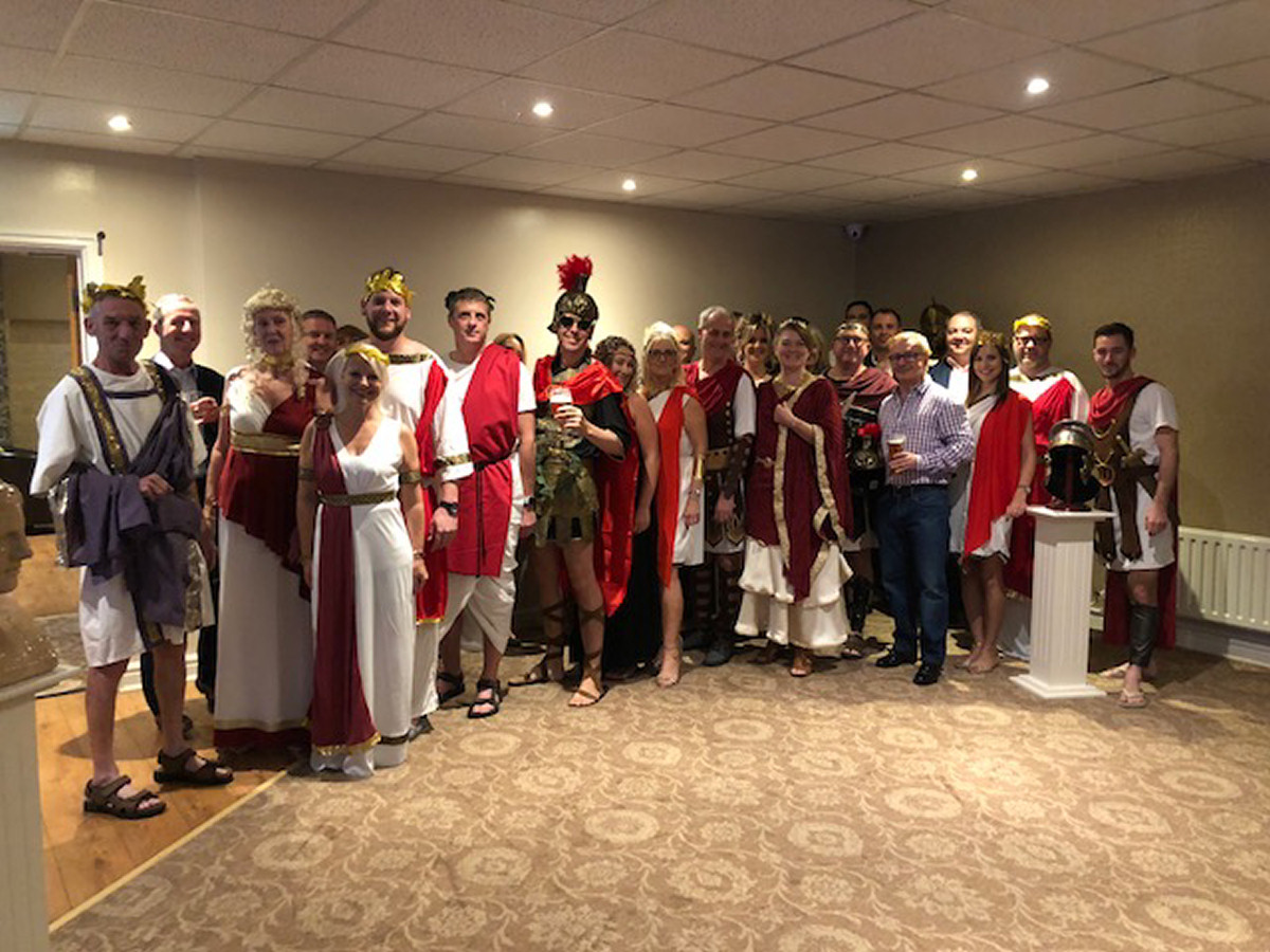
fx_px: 1027
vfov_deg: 49.7
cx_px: 635
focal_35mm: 28
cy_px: 476
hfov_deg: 63.4
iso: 100
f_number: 1.8
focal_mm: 4
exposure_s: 1/5
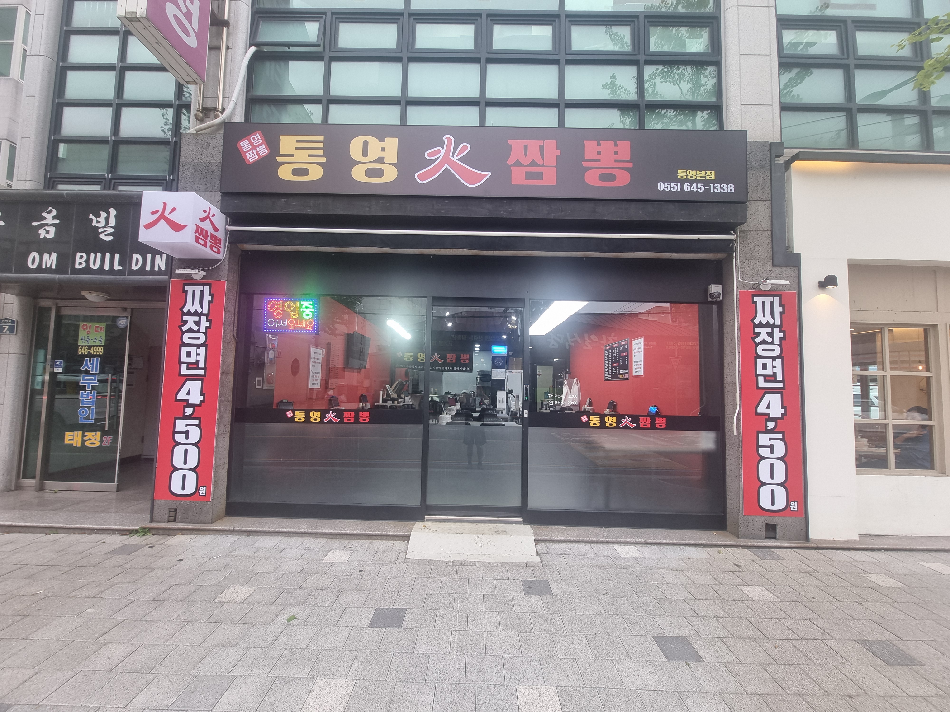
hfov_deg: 106.2
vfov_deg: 89.9
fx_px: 357
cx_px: 475
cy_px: 356
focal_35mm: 13
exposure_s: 1/60
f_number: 2.2
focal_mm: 2.2
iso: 80
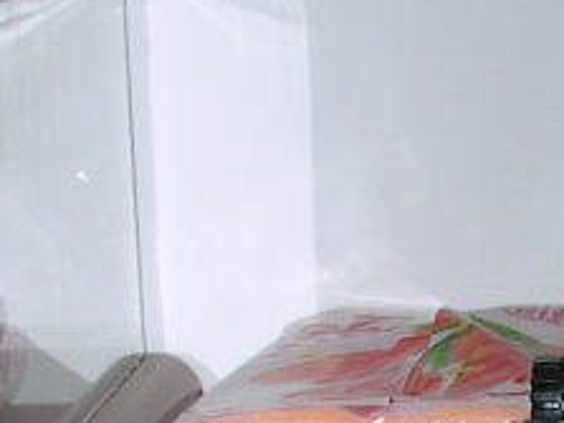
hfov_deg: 11.4
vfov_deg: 8.4
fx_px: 2768
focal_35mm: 170
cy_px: 775
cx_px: 668
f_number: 4.5
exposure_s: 1/60
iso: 100
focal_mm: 5.6
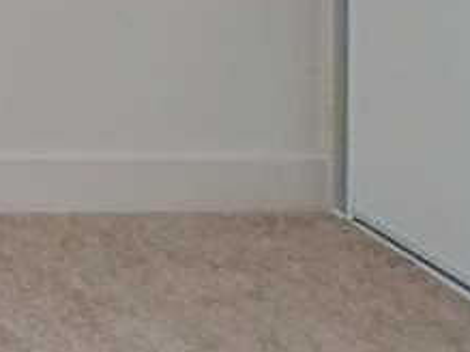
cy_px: -341
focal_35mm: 92
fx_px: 1248
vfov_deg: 13.8
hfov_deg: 15.6
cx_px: -537
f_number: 6.3
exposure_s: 1/160
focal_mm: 7
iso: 800
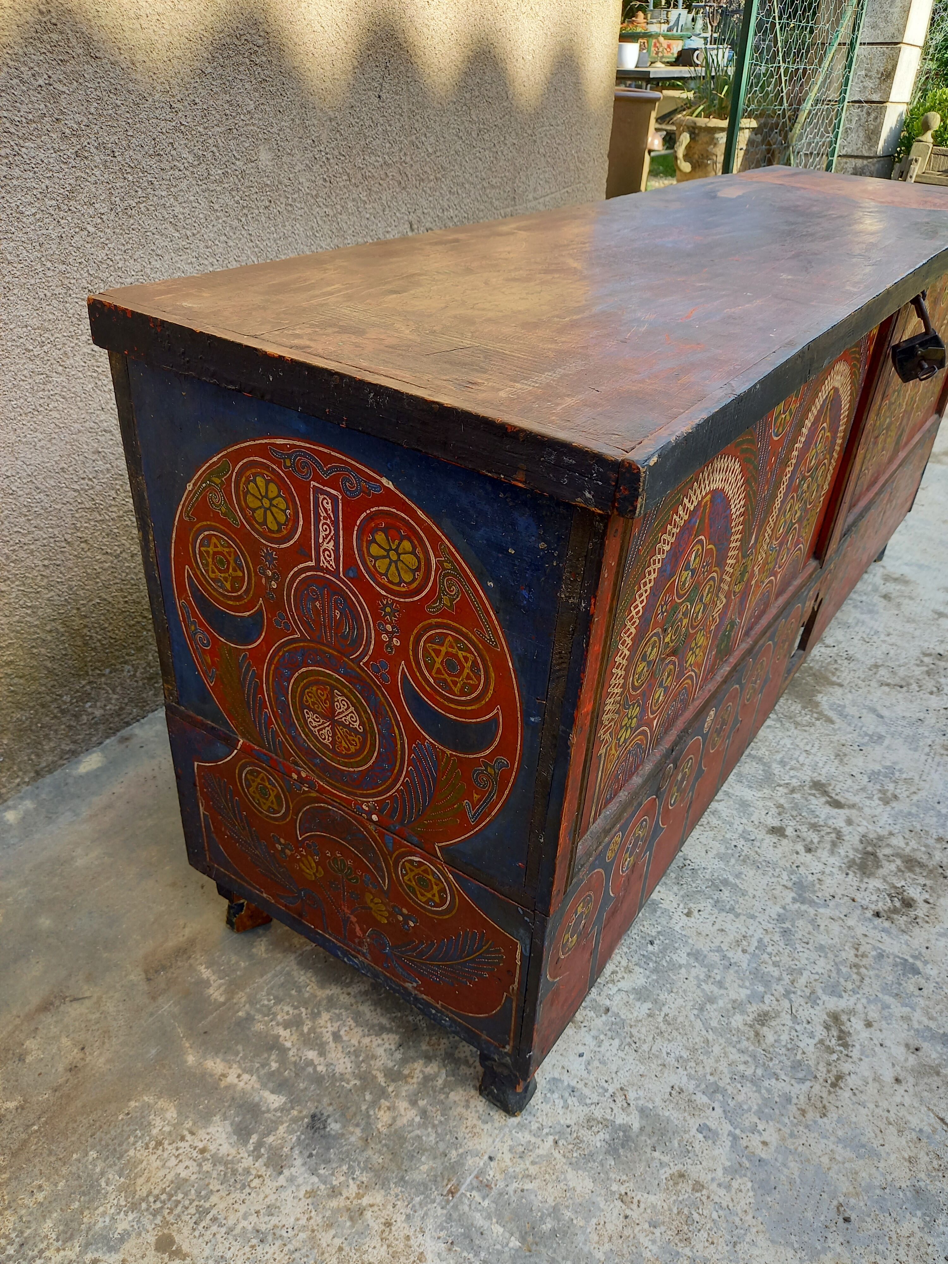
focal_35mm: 25
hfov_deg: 54.9
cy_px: 632
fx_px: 913
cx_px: 474
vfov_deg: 69.4
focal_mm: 4.65
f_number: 1.8
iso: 50
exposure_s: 1/176
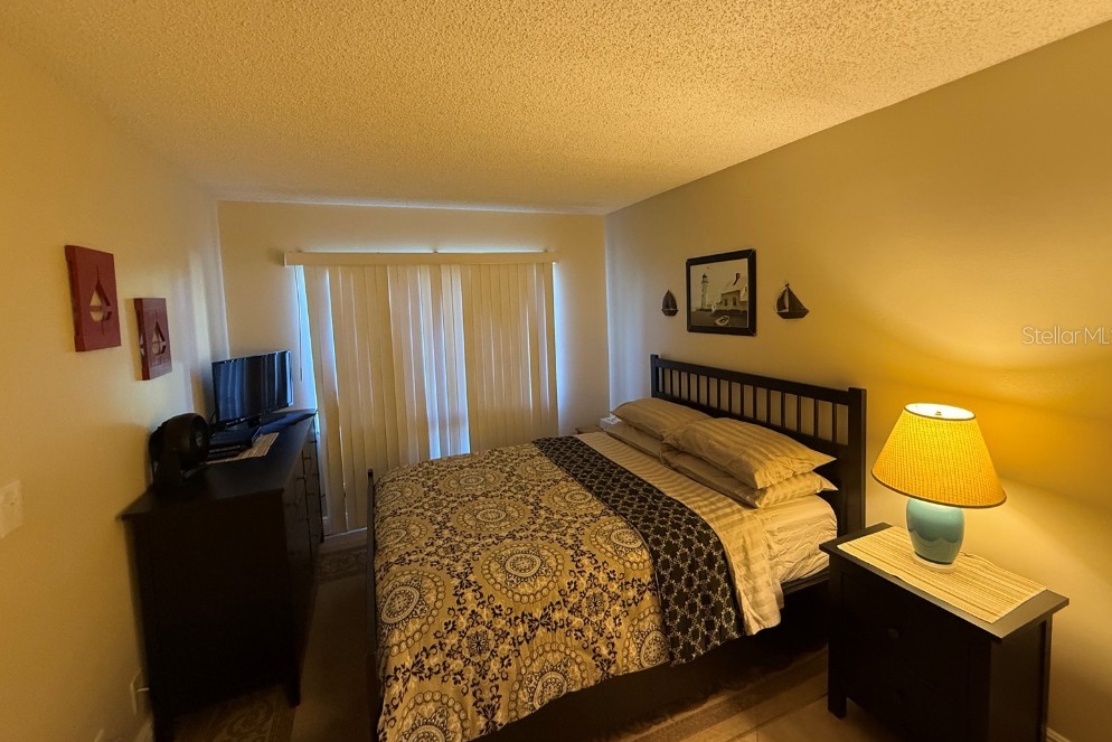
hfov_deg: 100.4
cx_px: 555
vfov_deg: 77.1
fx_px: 463
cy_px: 335
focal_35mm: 15
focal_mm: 2.22
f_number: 2.2
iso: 500
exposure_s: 1/60
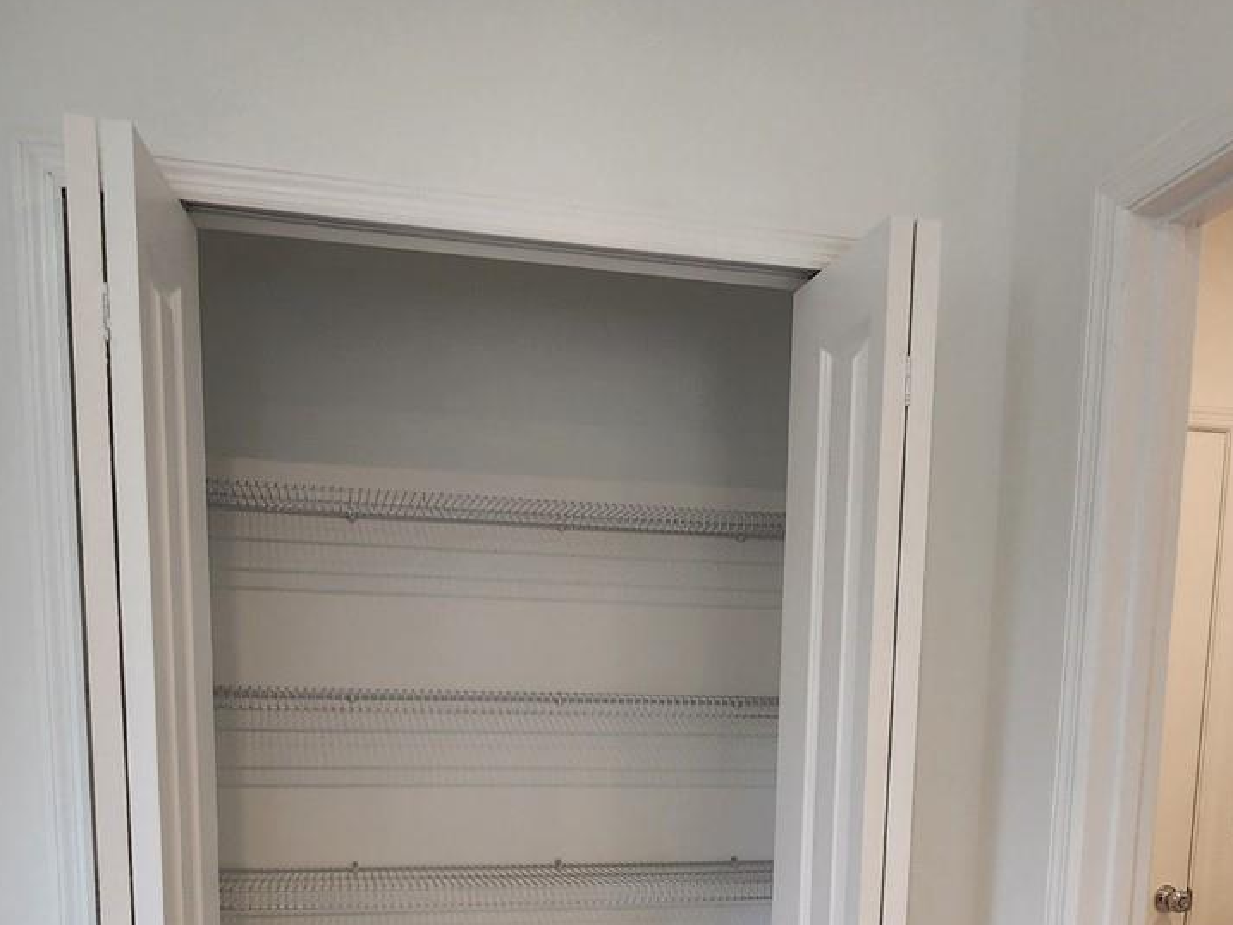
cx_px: 566
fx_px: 1033
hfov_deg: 61.6
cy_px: 901
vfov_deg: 42.4
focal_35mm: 29
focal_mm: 2.2
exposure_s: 1/60
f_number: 2.2
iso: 160
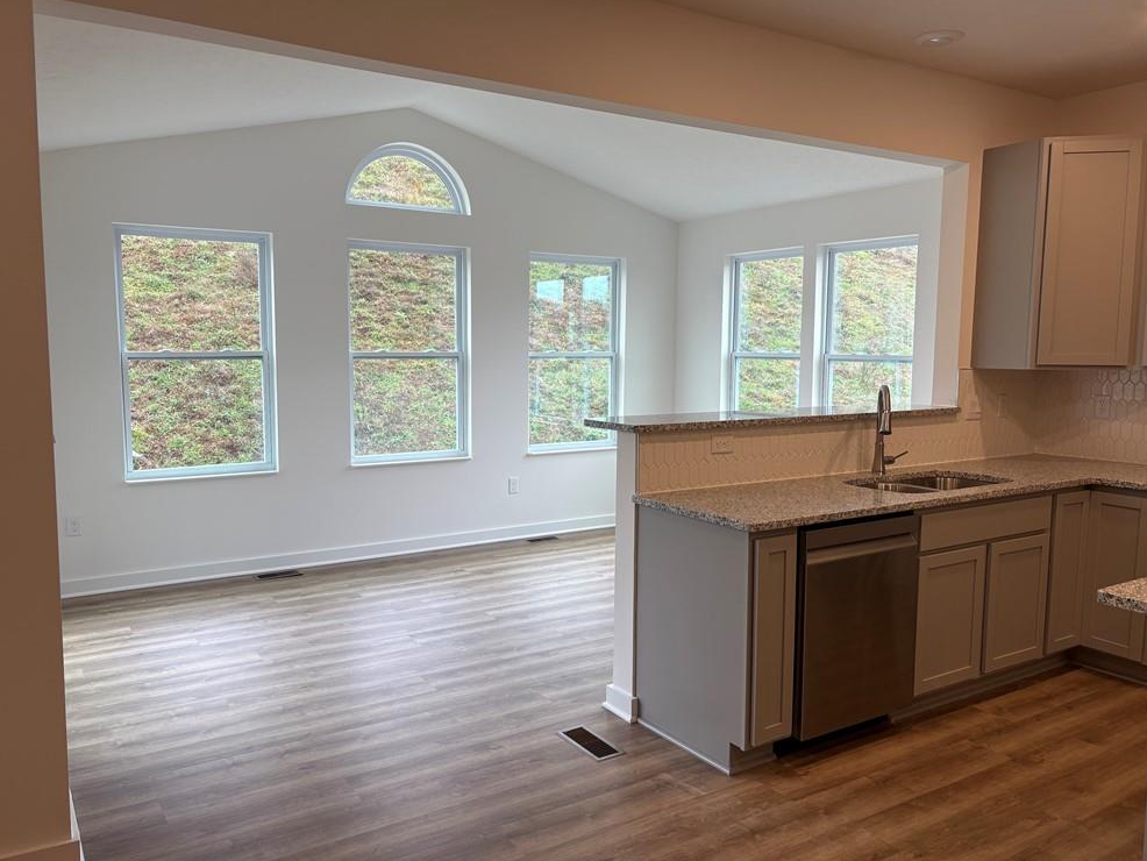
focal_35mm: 27
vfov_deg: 51.4
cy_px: 425
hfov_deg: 65.3
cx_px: 558
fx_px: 895
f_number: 1.6
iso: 64
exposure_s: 1/120
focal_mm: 5.96
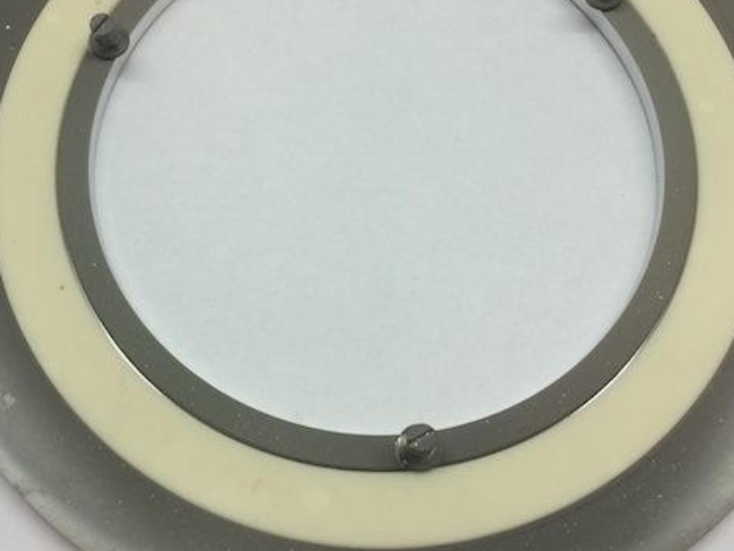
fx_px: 1039
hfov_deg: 38.9
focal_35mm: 49
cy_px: 218
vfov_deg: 29.6
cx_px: 333
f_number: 2.2
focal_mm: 4.15
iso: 40
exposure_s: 1/33
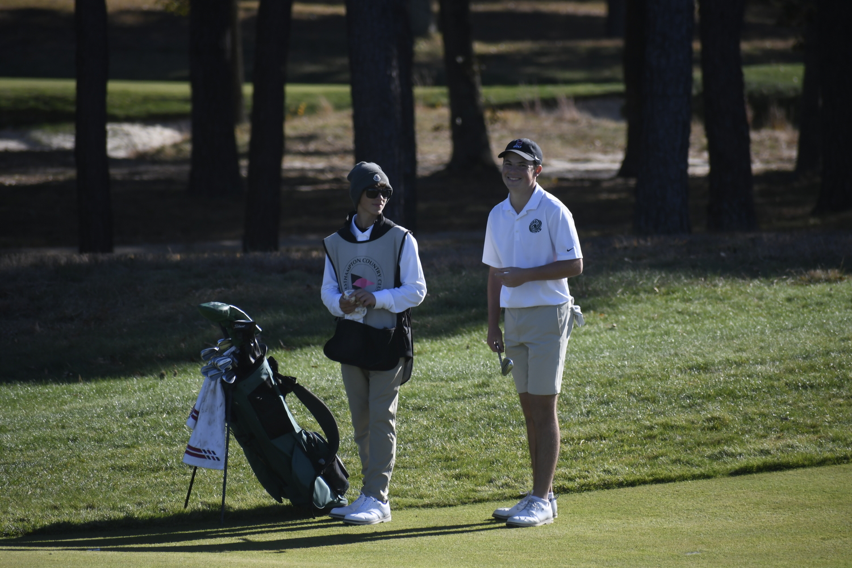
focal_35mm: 450
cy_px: 284
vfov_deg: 3.1
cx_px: 426
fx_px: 10649
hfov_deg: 4.6
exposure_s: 1/1250
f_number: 6.3
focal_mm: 300
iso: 400
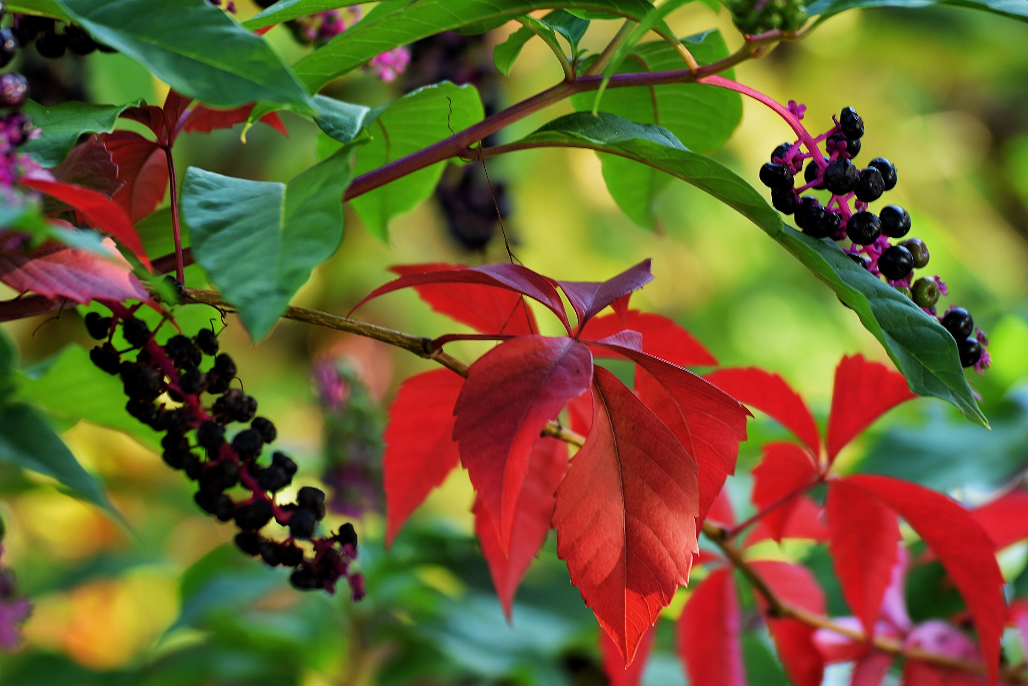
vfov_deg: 7.6
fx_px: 5140
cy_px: 343
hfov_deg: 11.4
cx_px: 514
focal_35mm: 180
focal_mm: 120
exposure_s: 1/25
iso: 125
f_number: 4.5
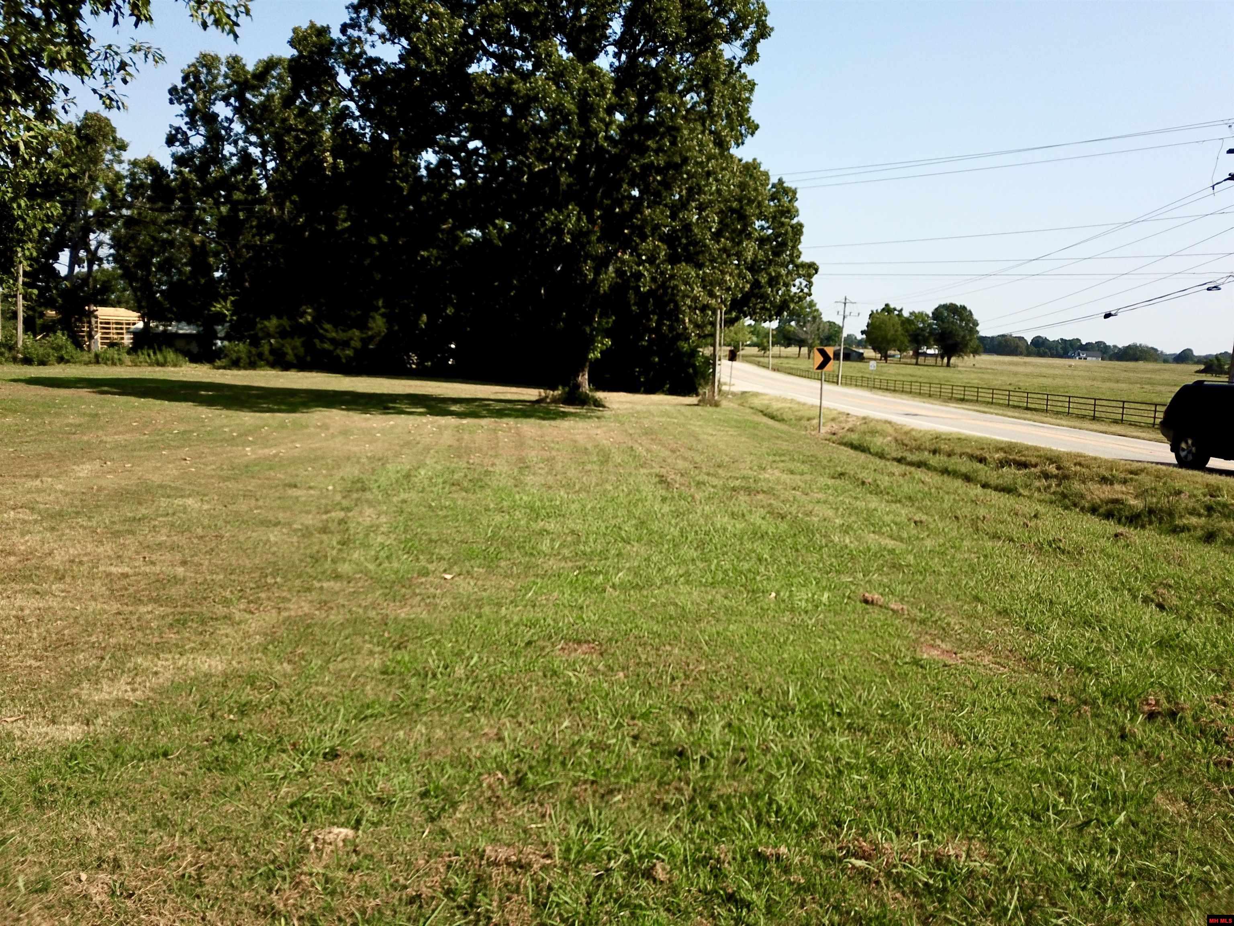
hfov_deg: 67.3
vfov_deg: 53.1
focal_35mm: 26
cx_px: 617
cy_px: 463
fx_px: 927
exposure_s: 1/2008
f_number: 2.2
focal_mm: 4.73
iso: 100
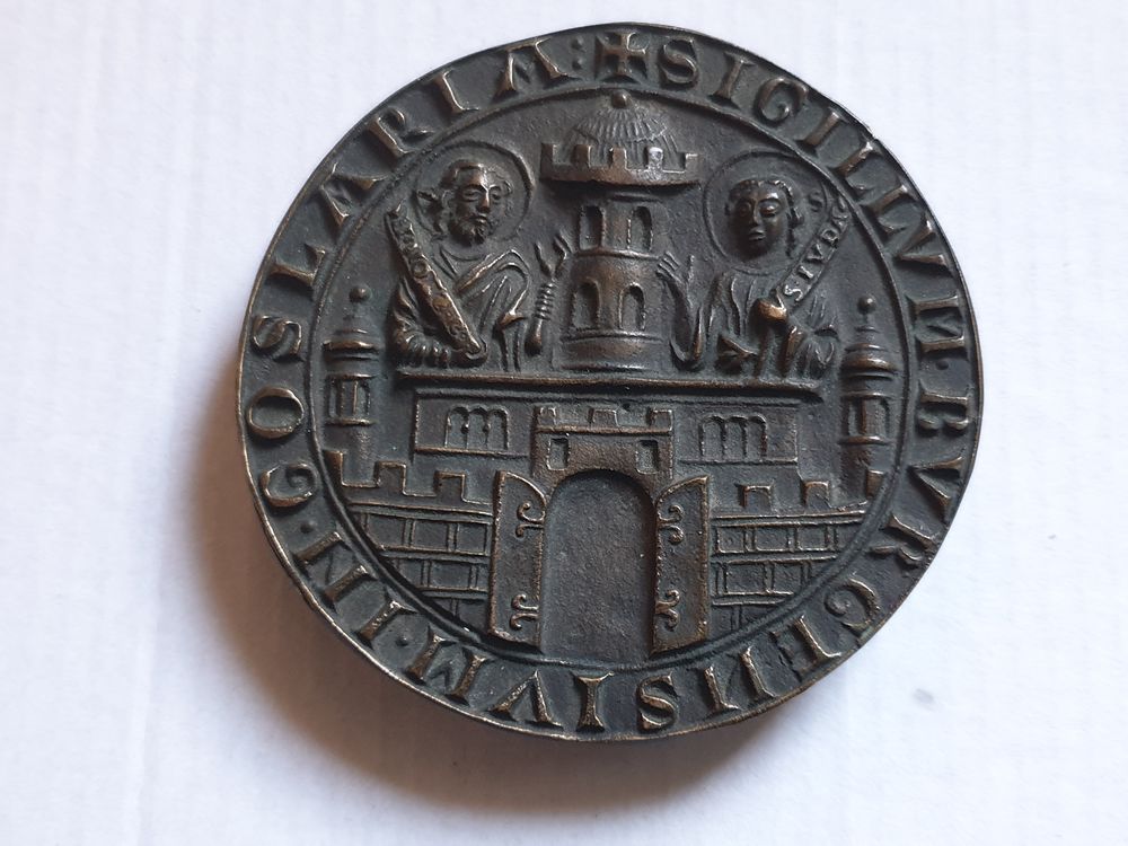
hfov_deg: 67.3
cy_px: 423
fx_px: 847
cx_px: 564
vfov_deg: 53.1
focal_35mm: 26
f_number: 1.5
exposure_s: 1/41
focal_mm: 4.3
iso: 250
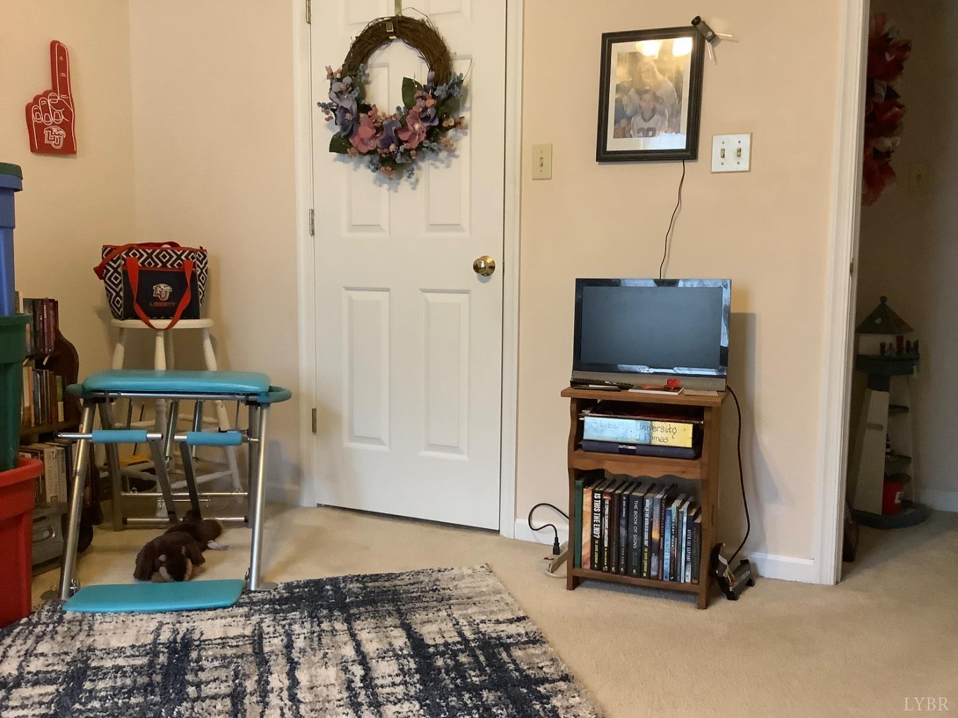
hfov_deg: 58.4
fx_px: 858
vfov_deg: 45.4
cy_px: 359
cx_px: 479
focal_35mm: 31
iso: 320
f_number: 2.4
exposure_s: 1/30
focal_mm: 3.3
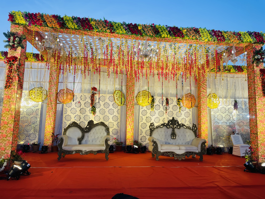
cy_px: 100
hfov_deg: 67.3
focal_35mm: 26
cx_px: 132
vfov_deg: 53.1
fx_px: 199
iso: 32
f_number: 1.6
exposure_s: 1/162
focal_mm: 4.2
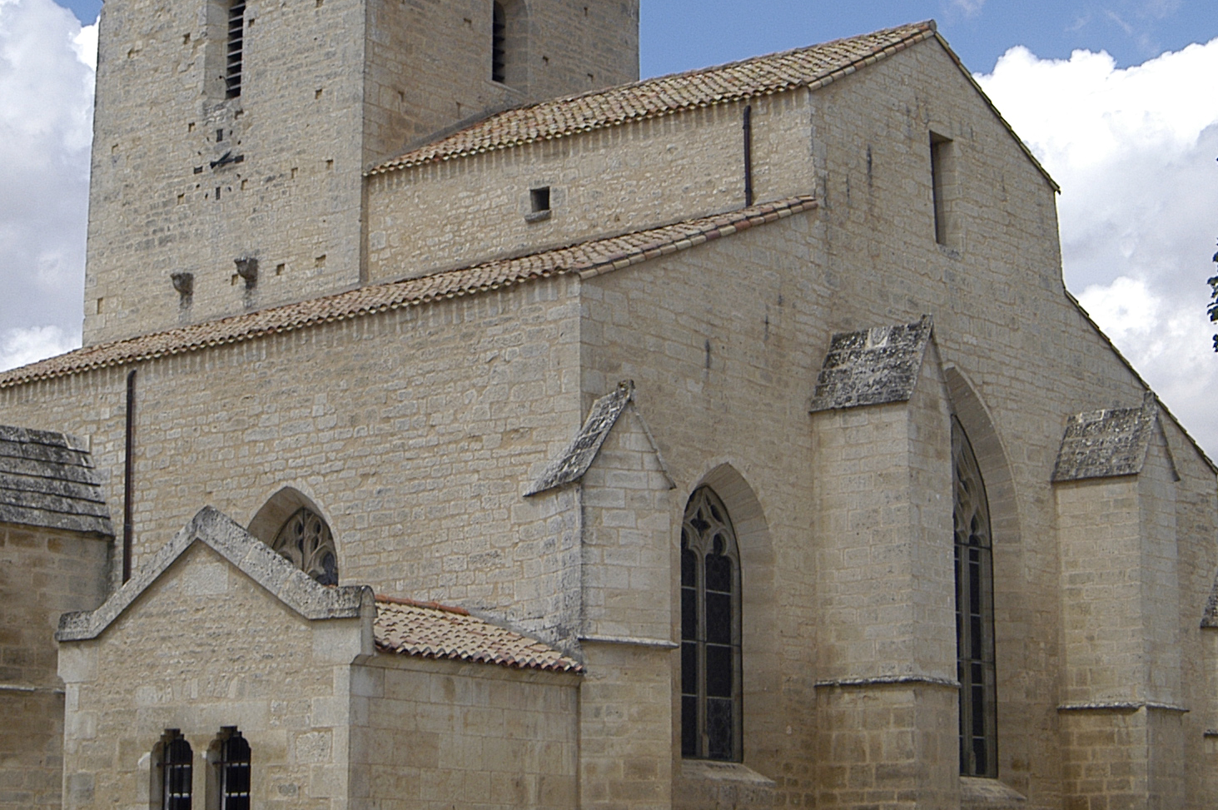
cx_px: 593
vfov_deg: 18.4
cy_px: 409
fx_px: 2502
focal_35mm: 74
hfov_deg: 27.4
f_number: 8
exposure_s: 1/640
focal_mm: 24
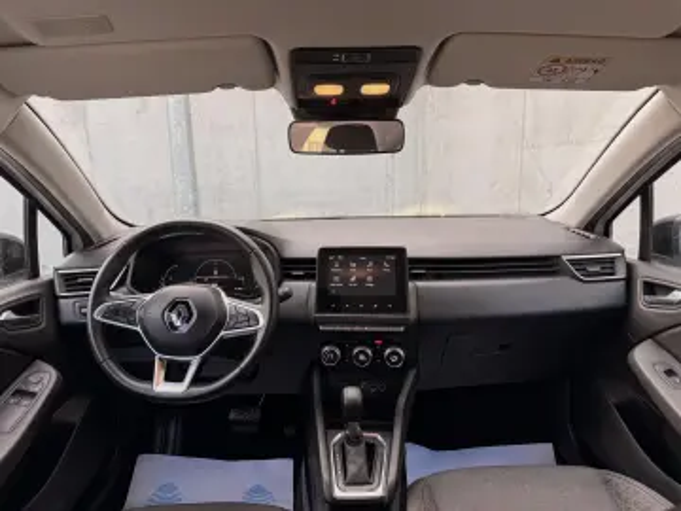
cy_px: 256
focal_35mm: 24
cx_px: 340
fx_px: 472
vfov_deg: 56.8
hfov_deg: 71.6
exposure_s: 1/122
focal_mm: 6.76
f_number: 1.78
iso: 50
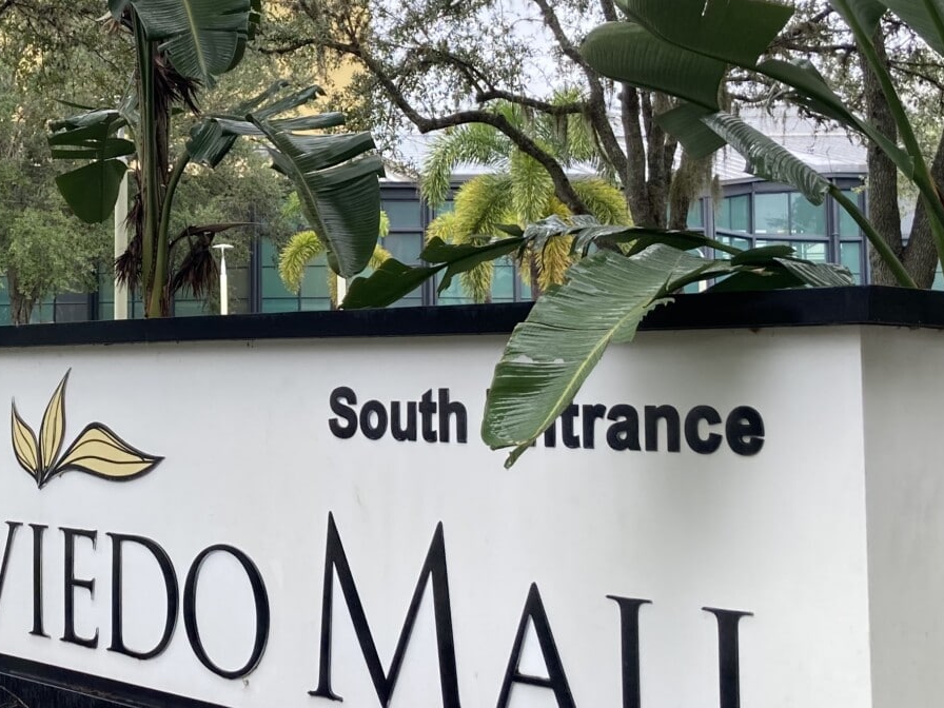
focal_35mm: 64
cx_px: 158
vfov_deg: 22.8
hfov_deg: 29.4
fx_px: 1745
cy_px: 236
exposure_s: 1/121
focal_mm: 3.99
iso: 25
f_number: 1.8
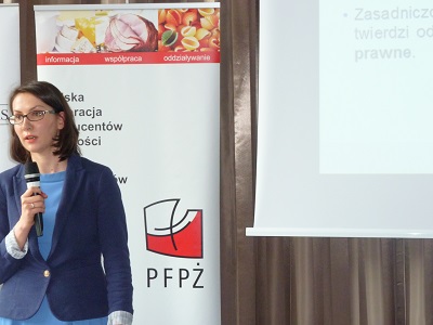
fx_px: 976
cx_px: 216
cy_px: 162
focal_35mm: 78
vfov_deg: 18.9
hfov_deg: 25.0
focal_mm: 12.8
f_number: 4.2
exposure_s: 1/40
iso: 400
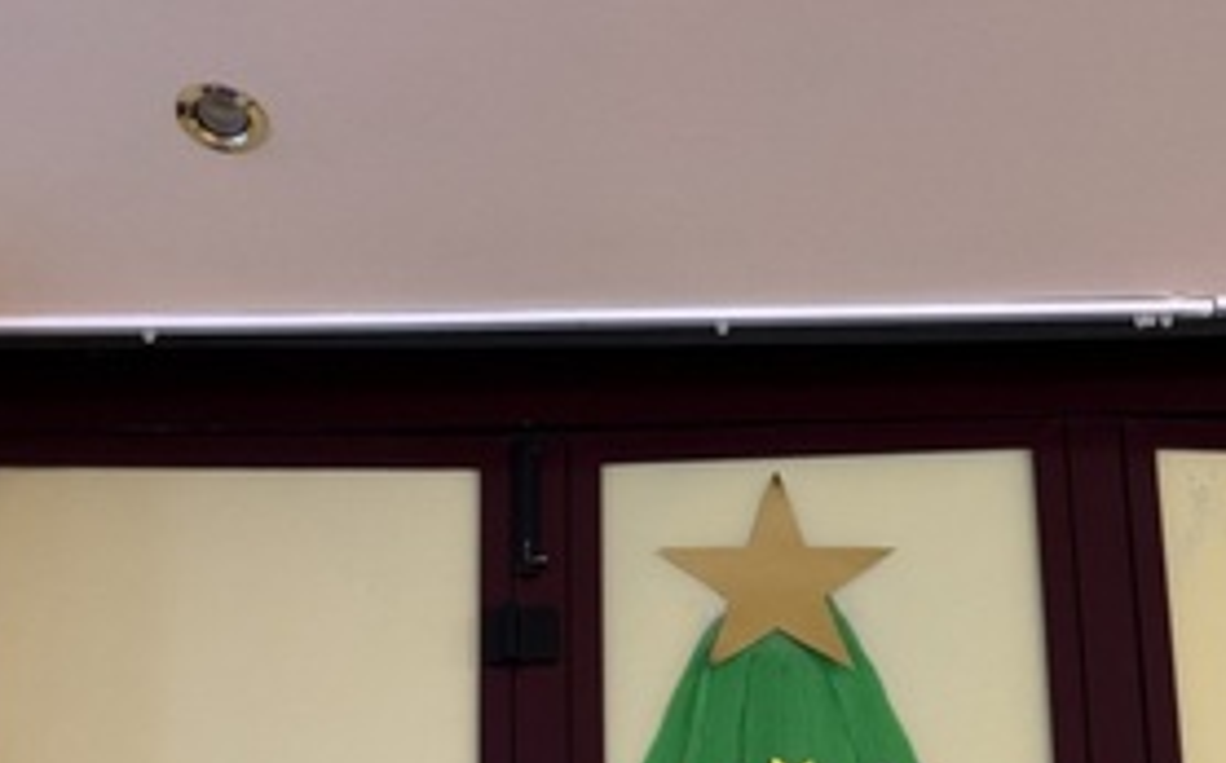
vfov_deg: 20.6
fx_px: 1769
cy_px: 1160
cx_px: 776
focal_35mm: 53
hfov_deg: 38.0
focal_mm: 5.96
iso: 500
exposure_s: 1/60
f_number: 1.6
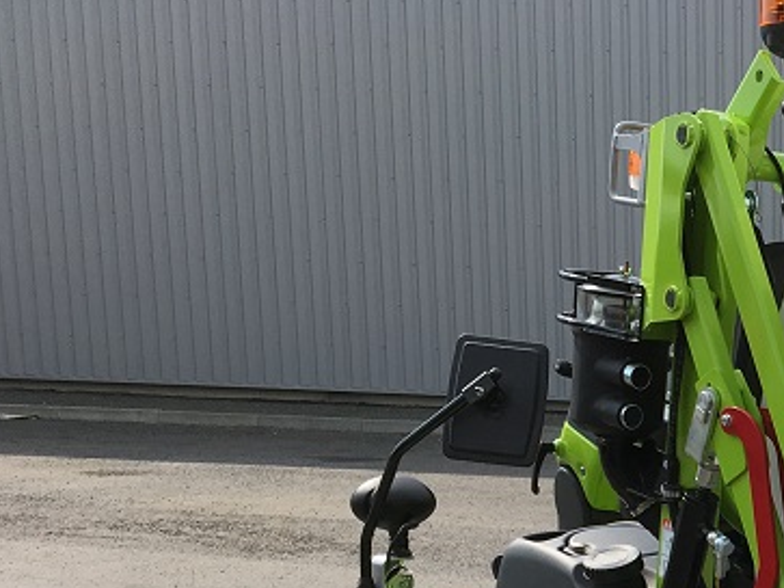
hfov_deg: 22.9
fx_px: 1721
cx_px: 1015
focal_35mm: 76
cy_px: 722
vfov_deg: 18.3
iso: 25
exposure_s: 1/1399
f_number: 2.2
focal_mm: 4.15
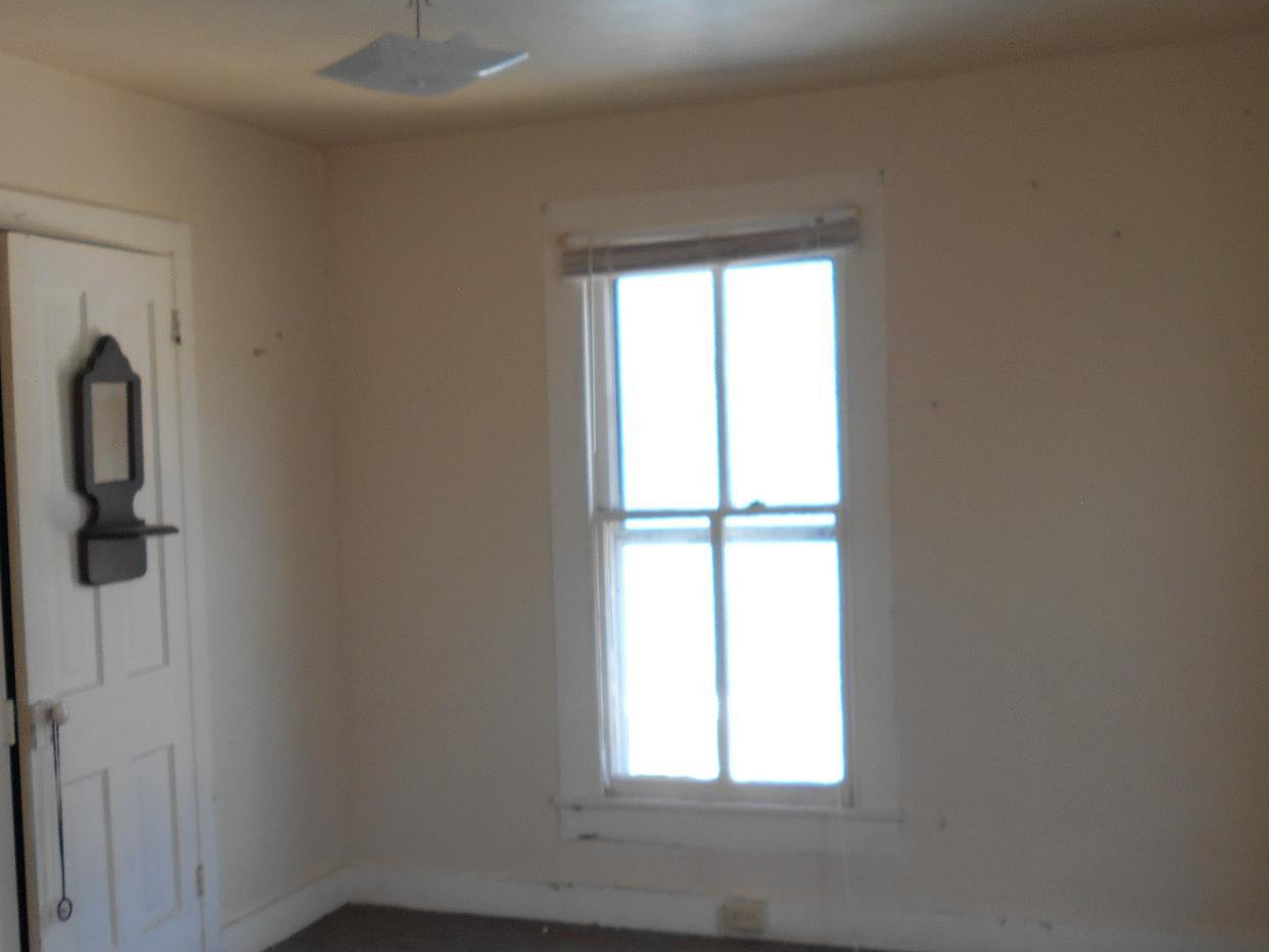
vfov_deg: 33.6
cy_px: 532
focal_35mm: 43
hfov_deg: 43.6
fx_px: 1577
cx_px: 490
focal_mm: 4.6
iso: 80
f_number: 3.2
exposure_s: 1/30
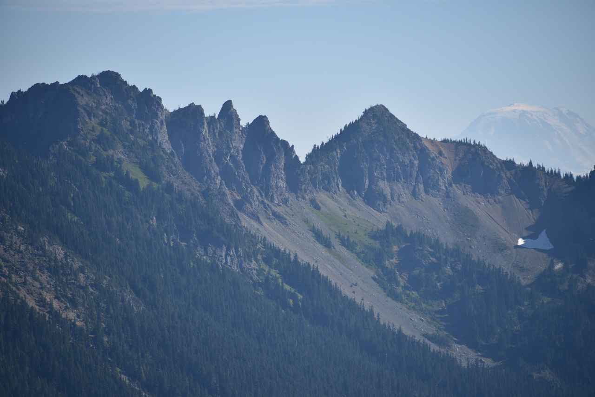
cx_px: 298
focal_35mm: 250
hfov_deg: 8.2
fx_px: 4133
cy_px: 198
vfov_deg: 5.5
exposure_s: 1/500
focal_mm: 250
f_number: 6.3
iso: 100
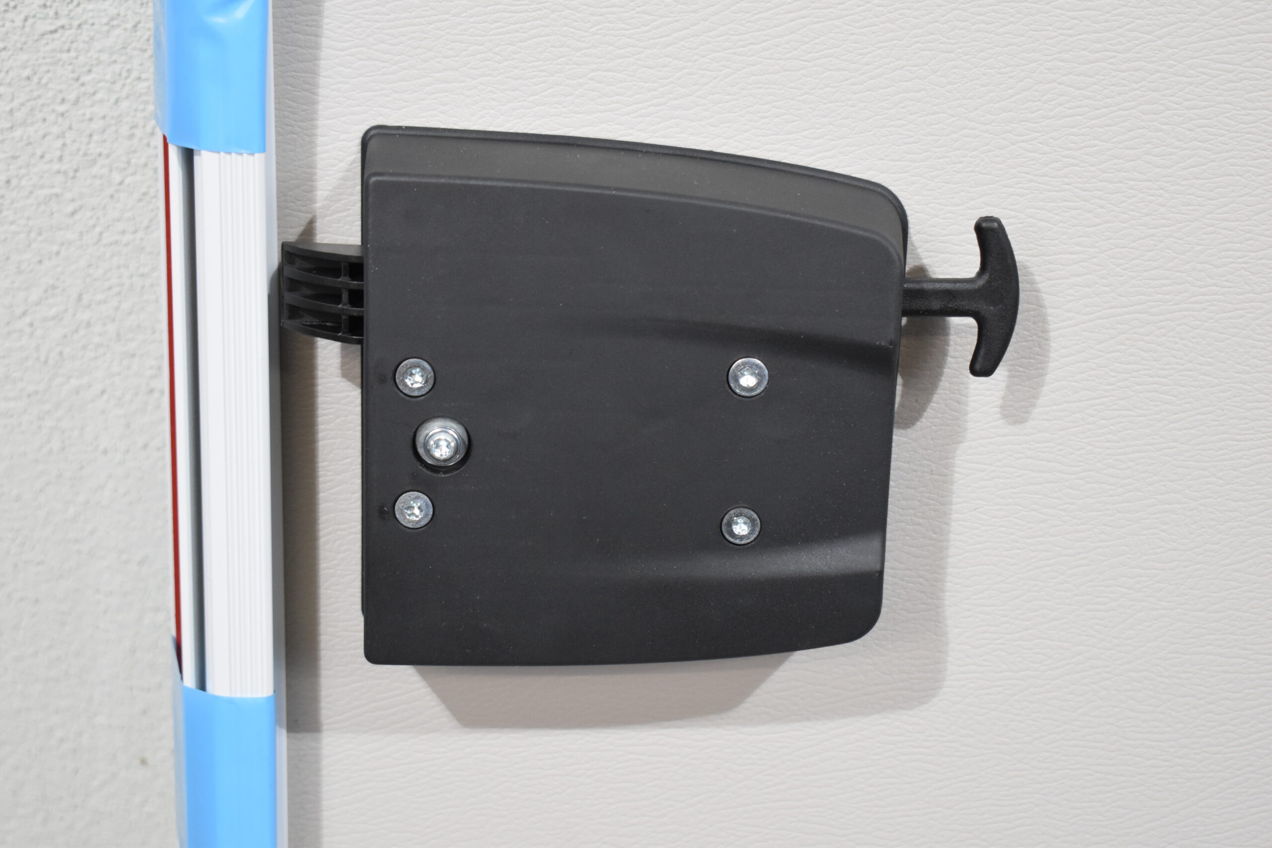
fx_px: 2226
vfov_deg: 21.6
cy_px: 424
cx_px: 636
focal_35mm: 63
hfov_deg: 31.9
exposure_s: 1/125
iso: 1250
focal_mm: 42
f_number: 5
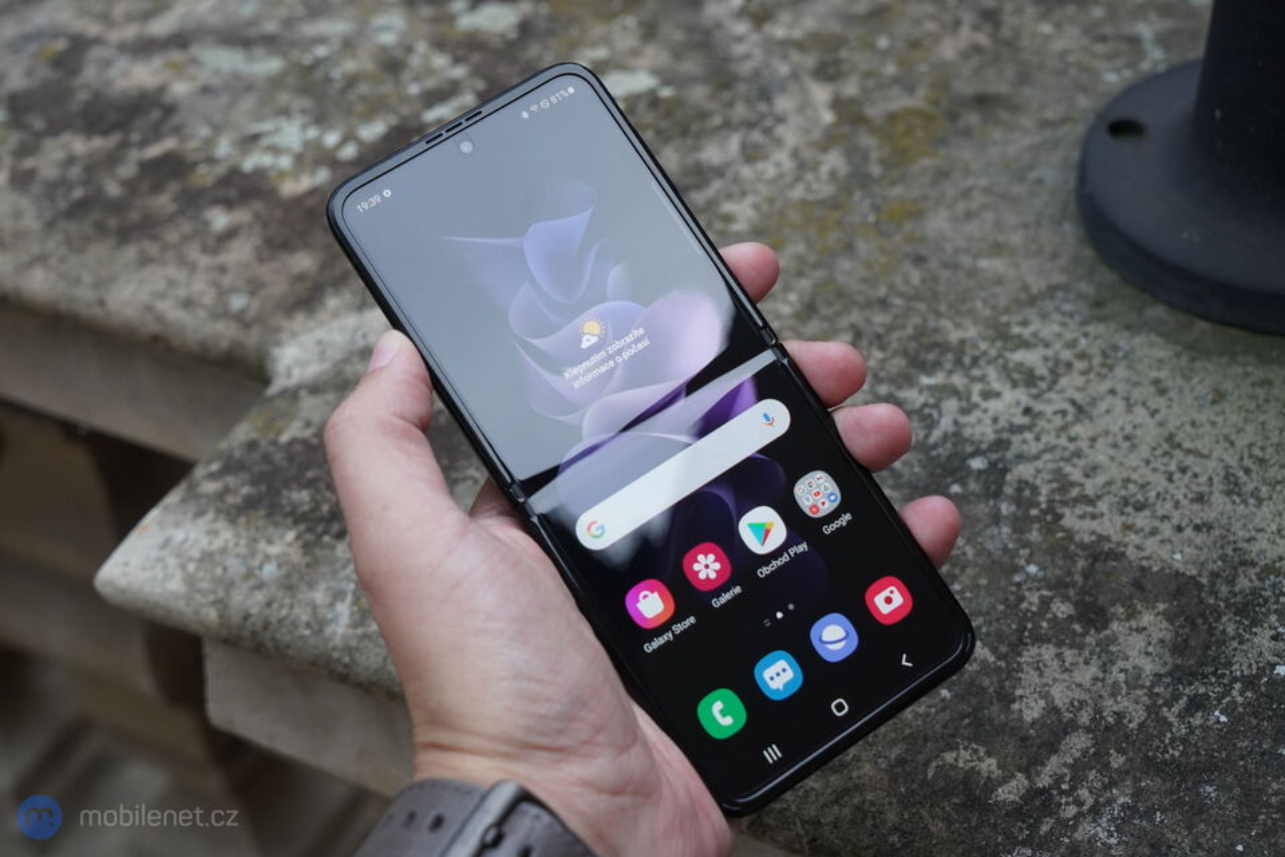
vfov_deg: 27.5
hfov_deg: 40.3
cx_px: 642
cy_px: 428
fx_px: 1749
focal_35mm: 49
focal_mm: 49
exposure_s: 1/160
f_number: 7.1
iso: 2000
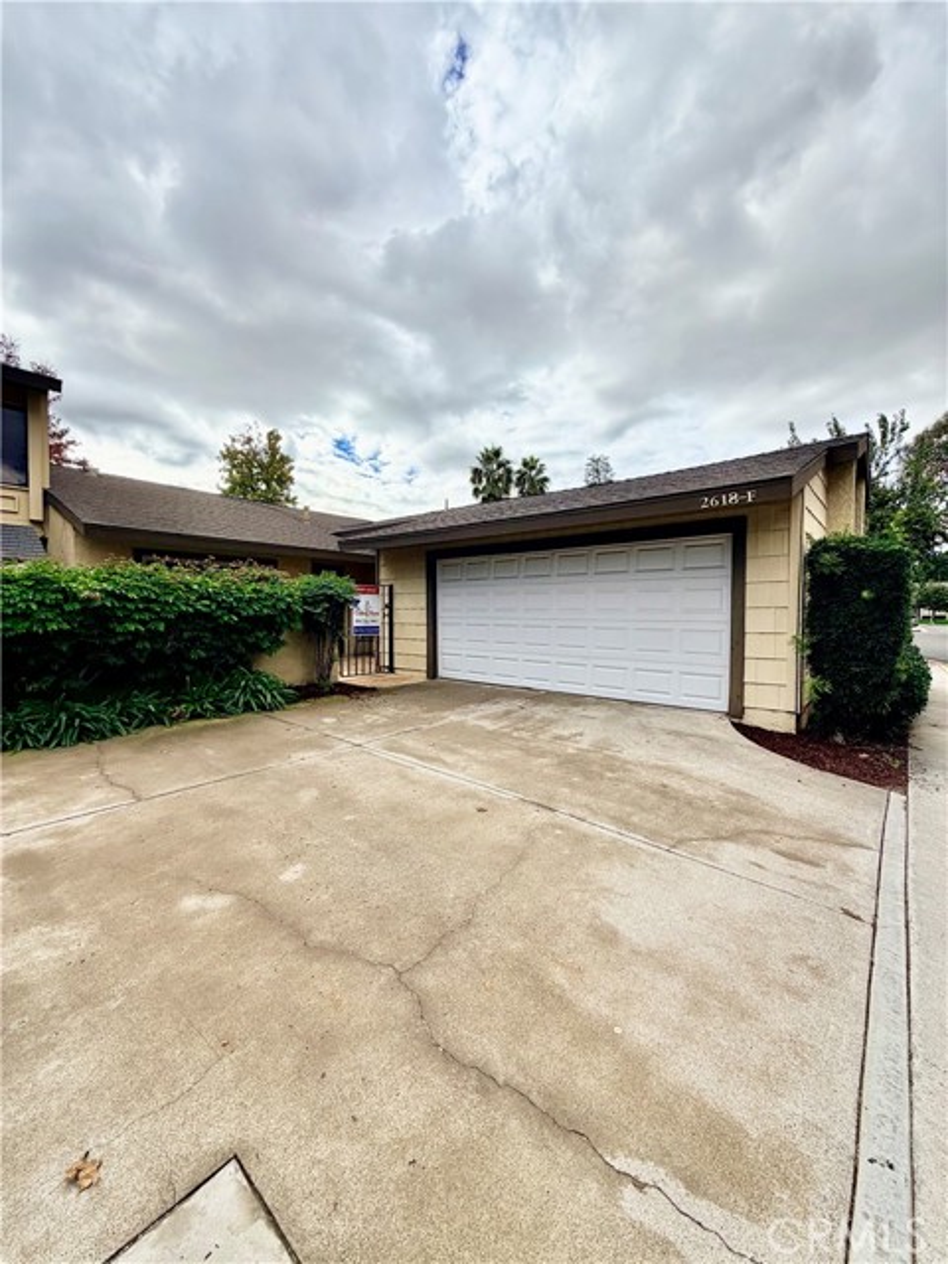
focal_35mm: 14
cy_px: 632
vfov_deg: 102.1
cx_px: 474
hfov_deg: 85.7
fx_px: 511
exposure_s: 1/1068
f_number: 2.2
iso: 25
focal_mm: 2.22
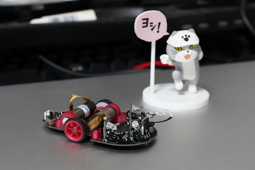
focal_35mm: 82
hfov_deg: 24.7
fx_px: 581
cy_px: 85
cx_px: 128
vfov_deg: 16.7
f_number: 9
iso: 3200
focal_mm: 55
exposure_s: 1/50
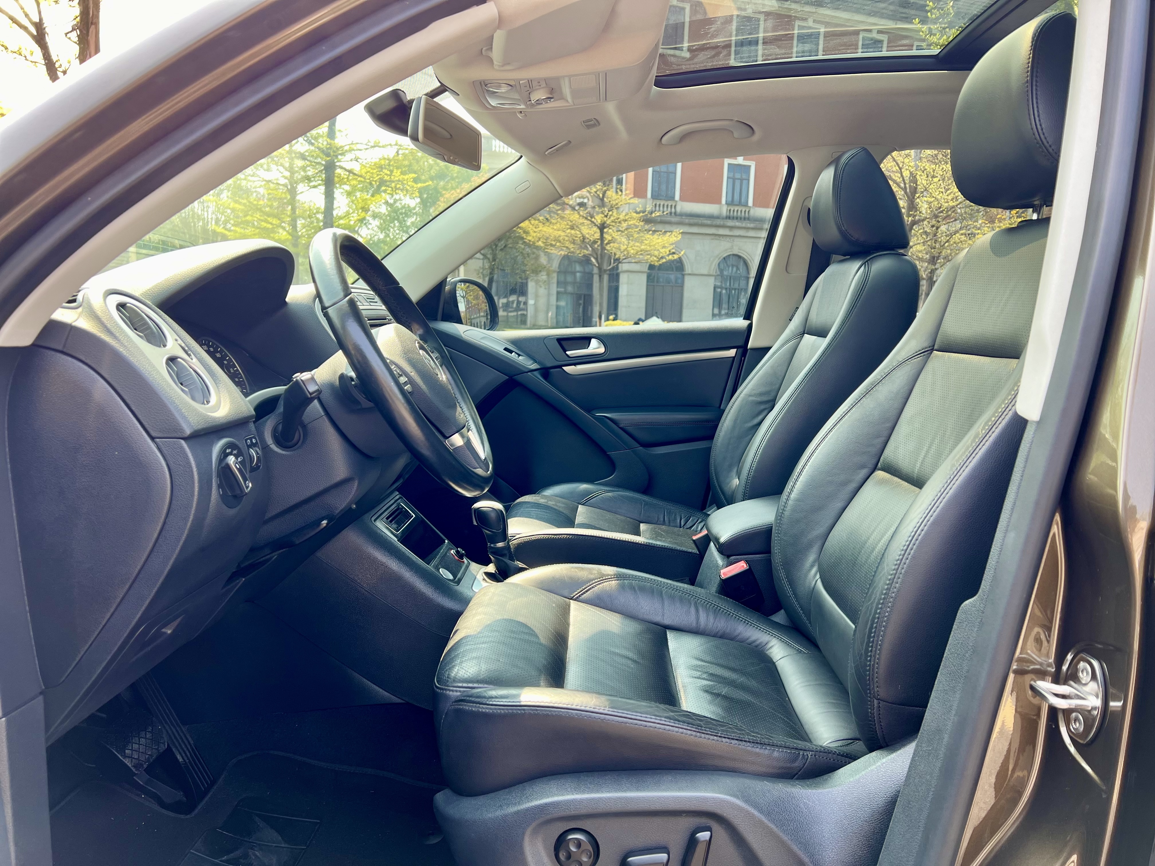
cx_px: 578
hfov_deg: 67.3
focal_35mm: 26
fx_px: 868
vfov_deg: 53.1
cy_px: 433
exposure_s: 1/200
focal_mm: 5.7
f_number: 1.5
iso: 40
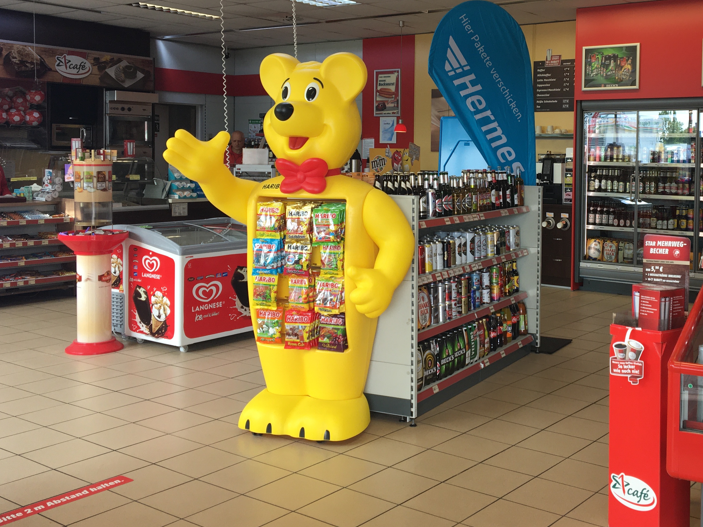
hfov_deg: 44.1
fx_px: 853
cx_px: 474
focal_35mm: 42
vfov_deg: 34.1
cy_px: 188
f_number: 2.2
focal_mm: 4.15
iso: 32
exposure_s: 1/100
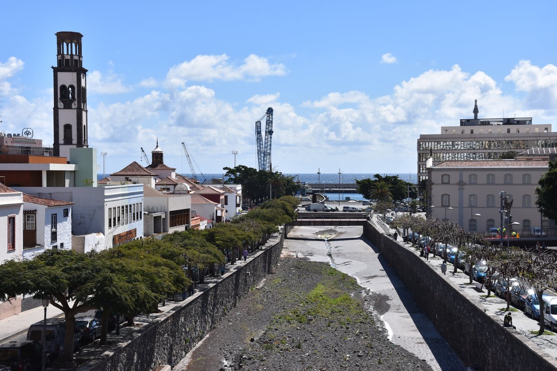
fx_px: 882
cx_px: 278
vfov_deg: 23.8
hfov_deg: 35.1
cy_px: 186
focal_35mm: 57
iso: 100
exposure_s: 1/320
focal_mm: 38
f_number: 9
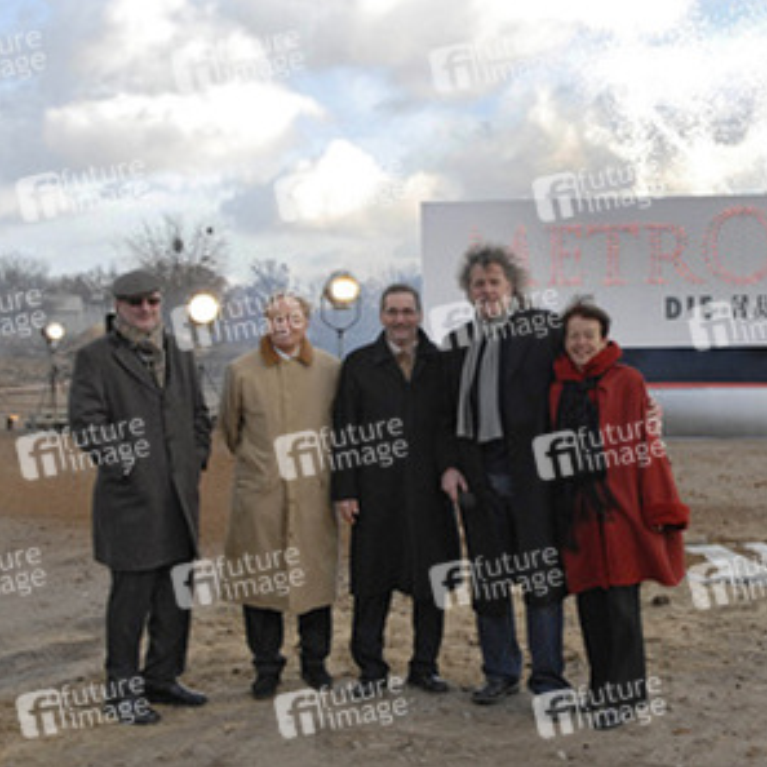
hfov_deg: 33.6
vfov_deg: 34.0
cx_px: 527
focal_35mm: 50
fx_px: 1253
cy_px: 385
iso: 400
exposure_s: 1/250
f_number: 7.1
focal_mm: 26
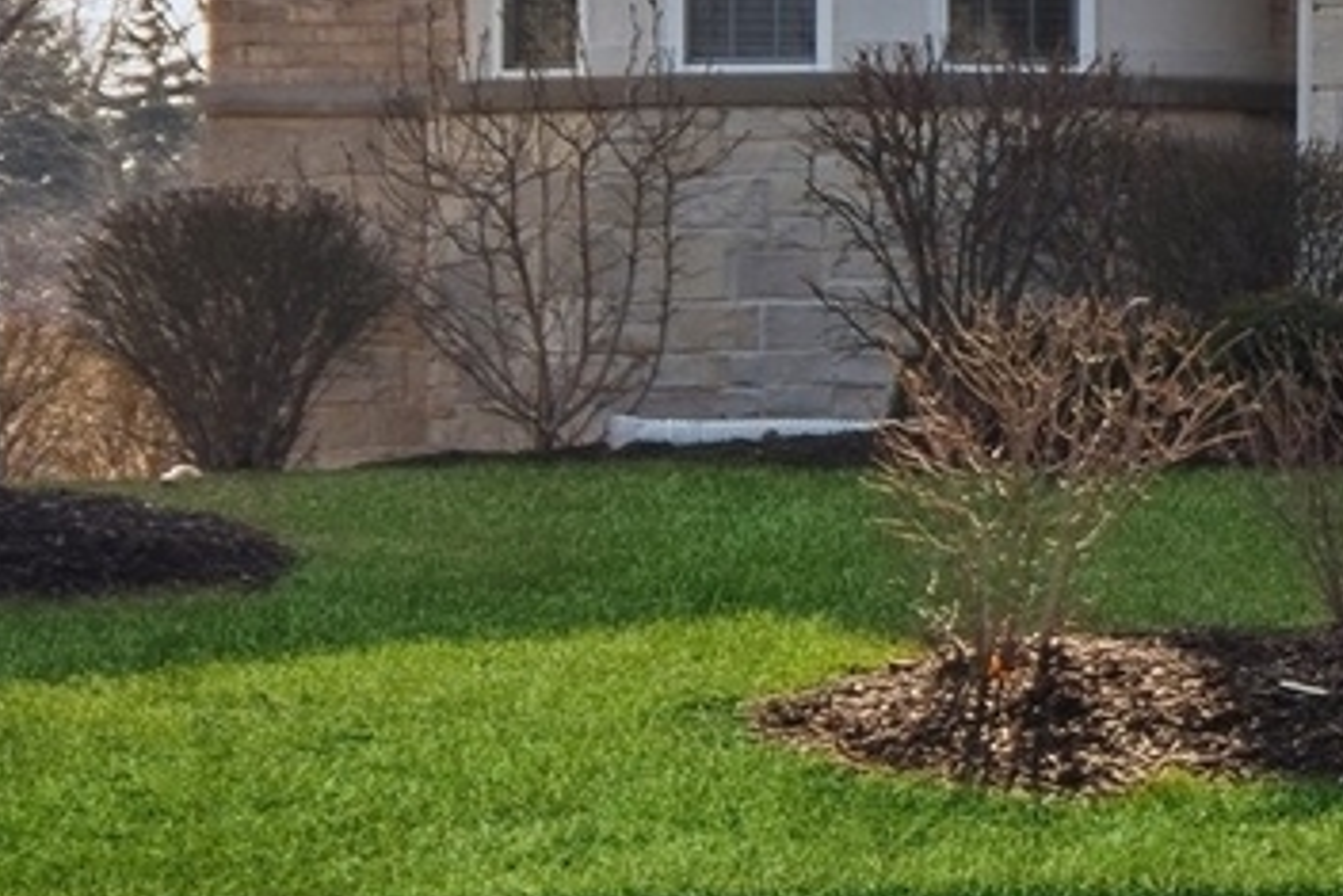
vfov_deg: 9.7
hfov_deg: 12.7
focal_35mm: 138
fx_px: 5150
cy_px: -419
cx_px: 2820
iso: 200
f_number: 9
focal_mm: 20
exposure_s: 1/2500
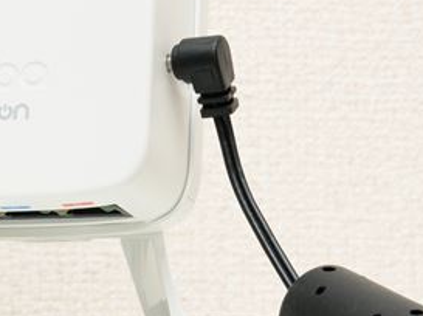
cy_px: 5
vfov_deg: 8.6
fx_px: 2099
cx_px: 40
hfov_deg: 11.4
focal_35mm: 172
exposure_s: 1/15
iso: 1600
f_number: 18
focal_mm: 53
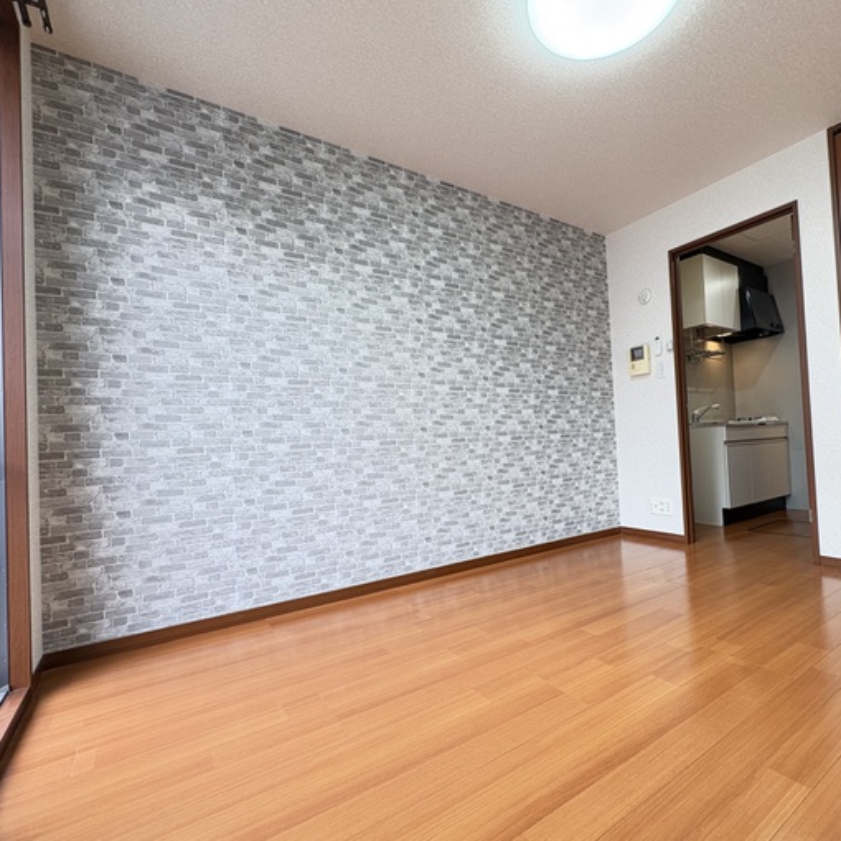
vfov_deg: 84.0
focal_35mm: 17
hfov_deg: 83.6
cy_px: 431
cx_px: 473
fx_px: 467
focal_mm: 2.22
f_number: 2.2
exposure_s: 1/62
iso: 250
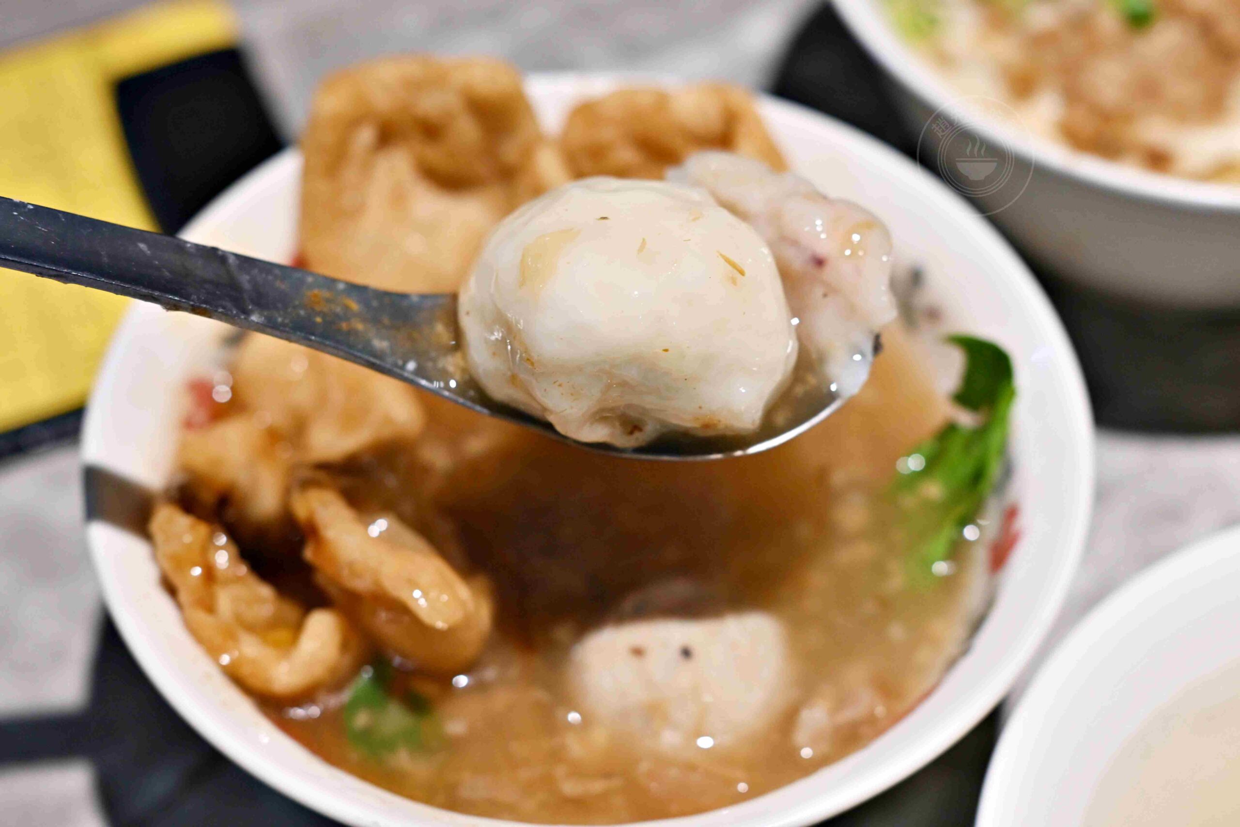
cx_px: 620
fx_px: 2583
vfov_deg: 18.2
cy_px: 414
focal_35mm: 75
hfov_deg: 27.0
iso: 560
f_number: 3.2
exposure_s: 1/200
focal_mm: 50
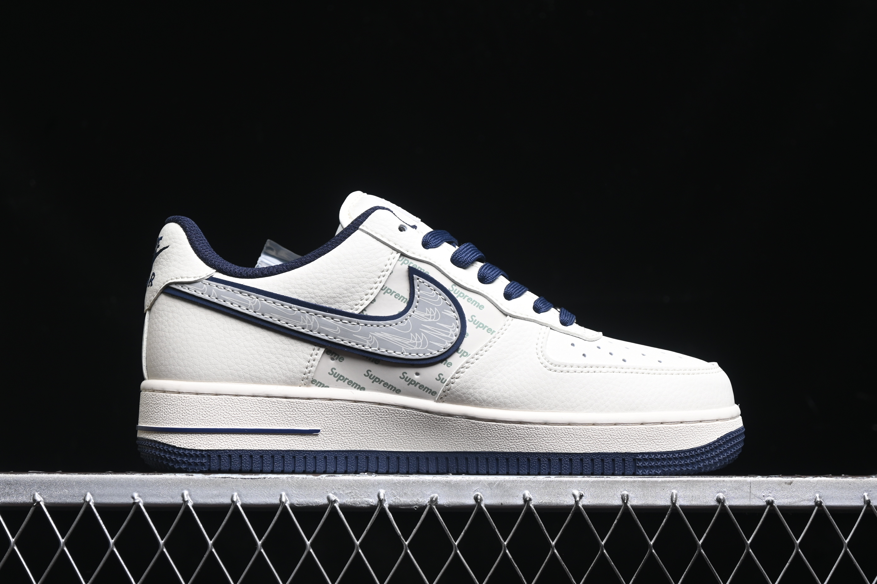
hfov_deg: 27.0
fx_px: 1827
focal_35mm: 75
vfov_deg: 18.2
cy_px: 292
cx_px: 438
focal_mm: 50
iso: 160
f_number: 6.3
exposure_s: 1/60
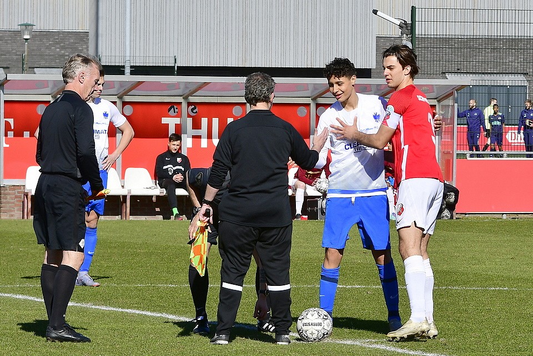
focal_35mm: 210
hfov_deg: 9.8
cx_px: 266
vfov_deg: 6.5
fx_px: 3109
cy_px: 178
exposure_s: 1/800
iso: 200
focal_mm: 105
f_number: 9
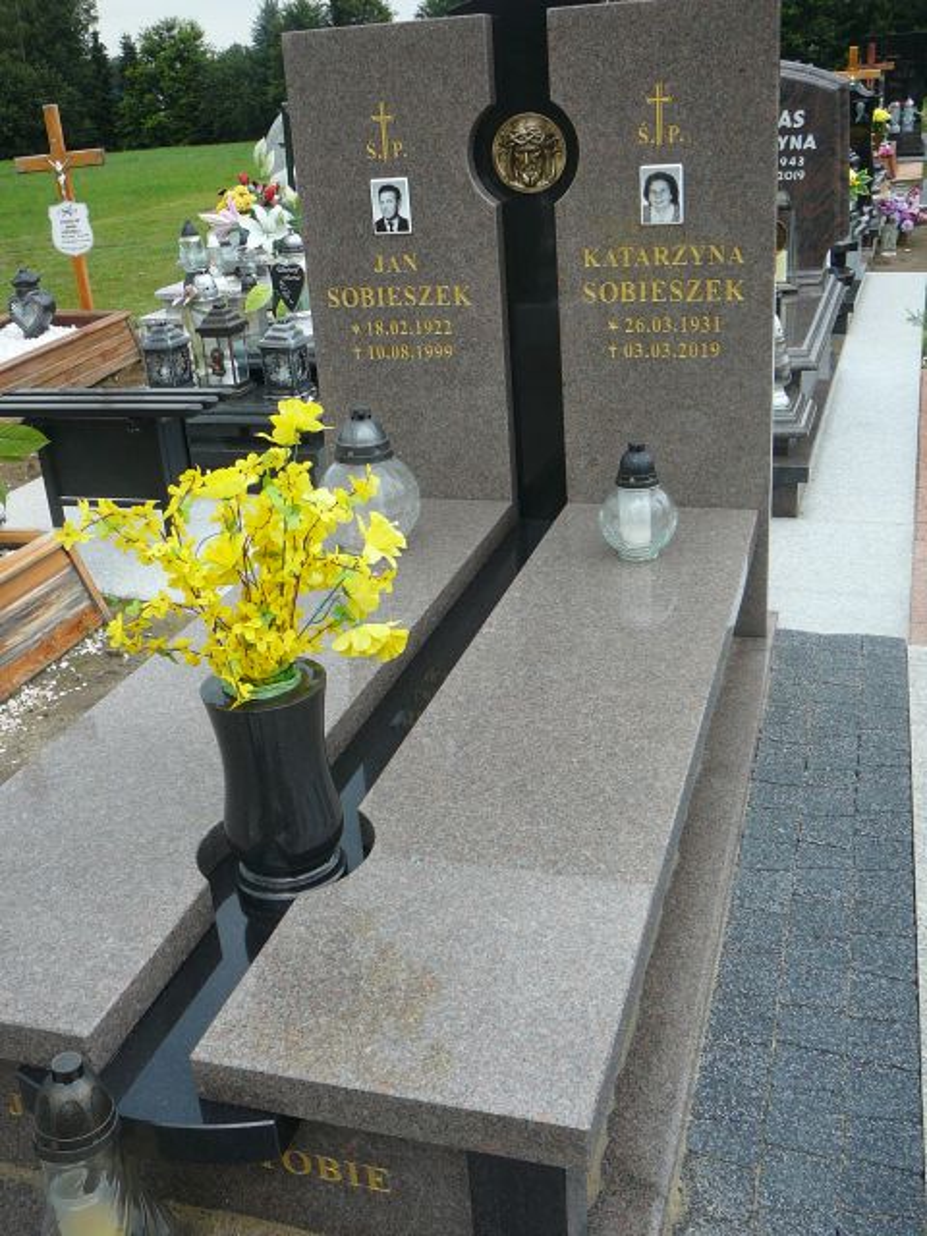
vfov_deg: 52.6
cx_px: 464
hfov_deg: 40.7
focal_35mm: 35
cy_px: 618
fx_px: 1250
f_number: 2.8
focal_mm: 5.2
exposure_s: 1/250
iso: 80
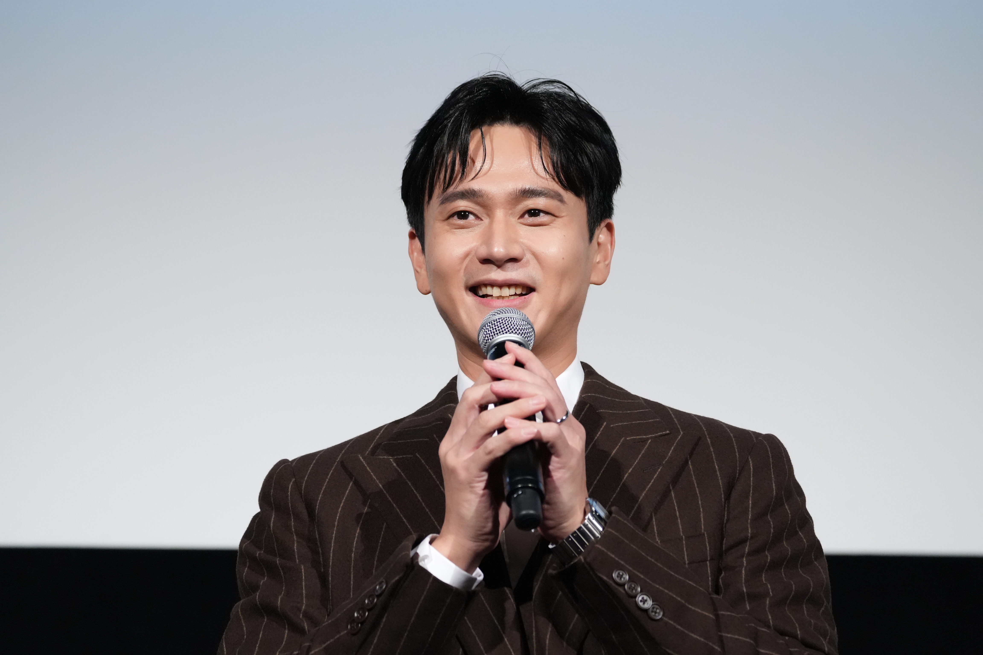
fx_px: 4669
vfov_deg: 8.0
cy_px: 328
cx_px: 492
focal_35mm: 171
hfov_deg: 12.0
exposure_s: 1/200
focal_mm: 171
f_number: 5.6
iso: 6400
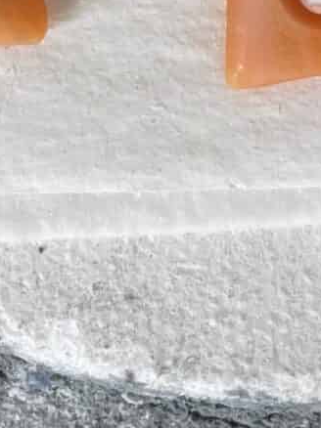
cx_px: 420
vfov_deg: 11.6
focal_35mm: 152
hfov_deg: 9.6
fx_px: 1881
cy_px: -432
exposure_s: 1/121
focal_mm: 4.2
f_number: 1.6
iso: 40
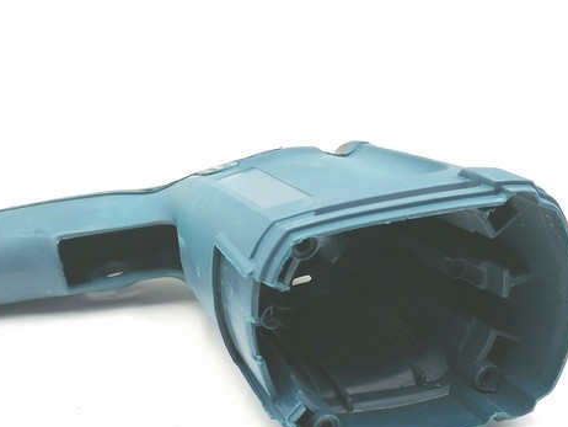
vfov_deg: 31.9
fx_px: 739
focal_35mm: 45
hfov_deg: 42.0
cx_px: 306
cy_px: 292
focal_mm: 5.3
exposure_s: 1/174
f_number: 1.8
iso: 50
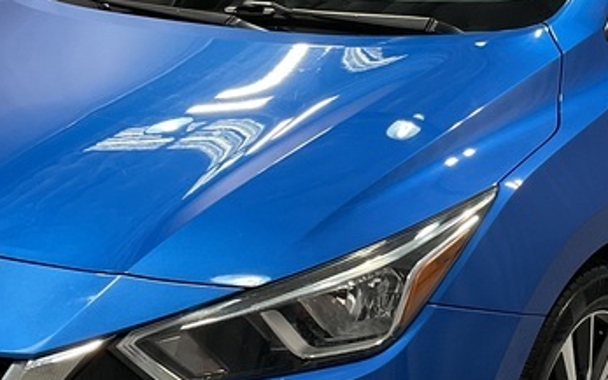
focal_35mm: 85
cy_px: 205
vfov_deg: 15.4
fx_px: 1409
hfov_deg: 24.3
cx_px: 396
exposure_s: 1/120
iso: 64
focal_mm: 3
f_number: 1.8
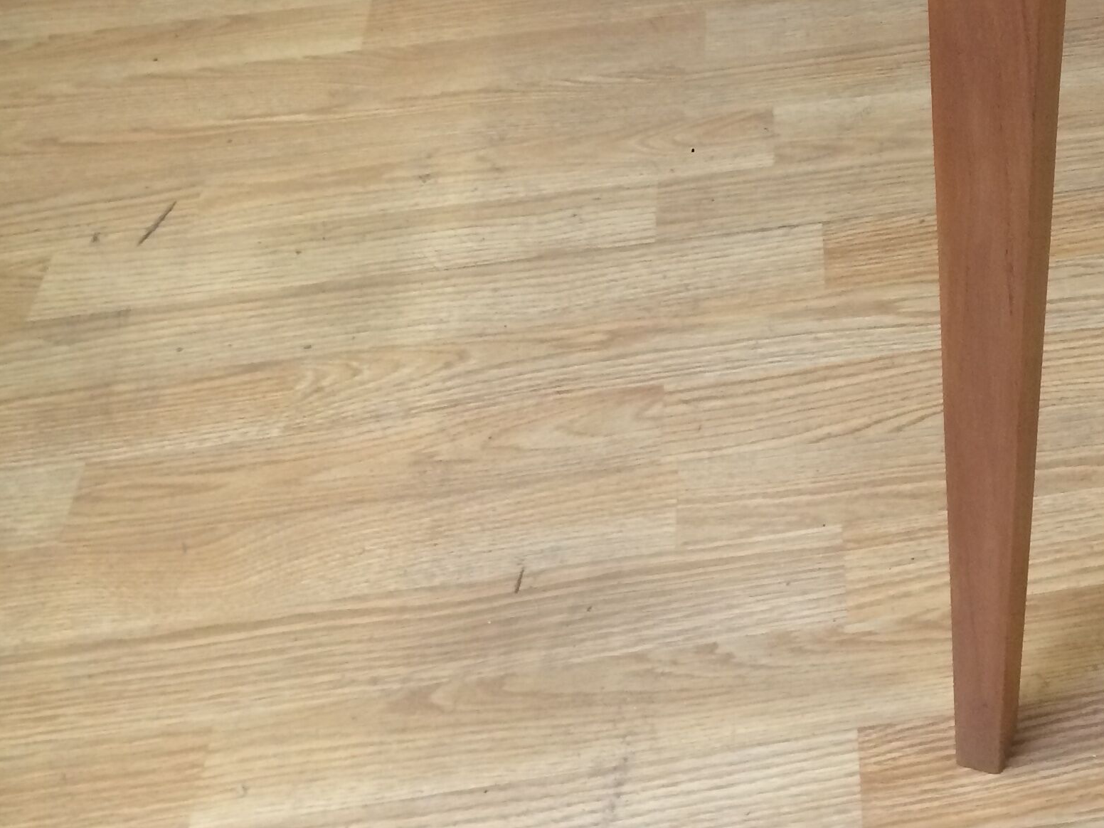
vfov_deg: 23.1
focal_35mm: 61
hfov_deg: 29.6
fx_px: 1945
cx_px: 1102
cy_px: 4
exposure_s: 1/33
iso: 64
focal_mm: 4.15
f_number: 2.2
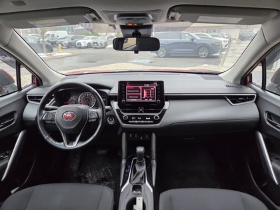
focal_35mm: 23
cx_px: 140
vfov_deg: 58.9
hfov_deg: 73.9
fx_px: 186
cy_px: 105
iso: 160
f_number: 1.8
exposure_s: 1/120
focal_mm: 5.4
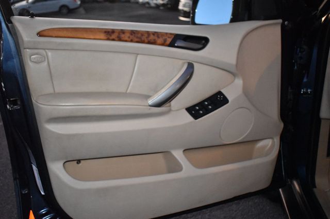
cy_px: 110
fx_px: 344
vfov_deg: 35.5
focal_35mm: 38
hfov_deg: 51.3
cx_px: 165
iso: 5000
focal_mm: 25
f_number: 4
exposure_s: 1/60
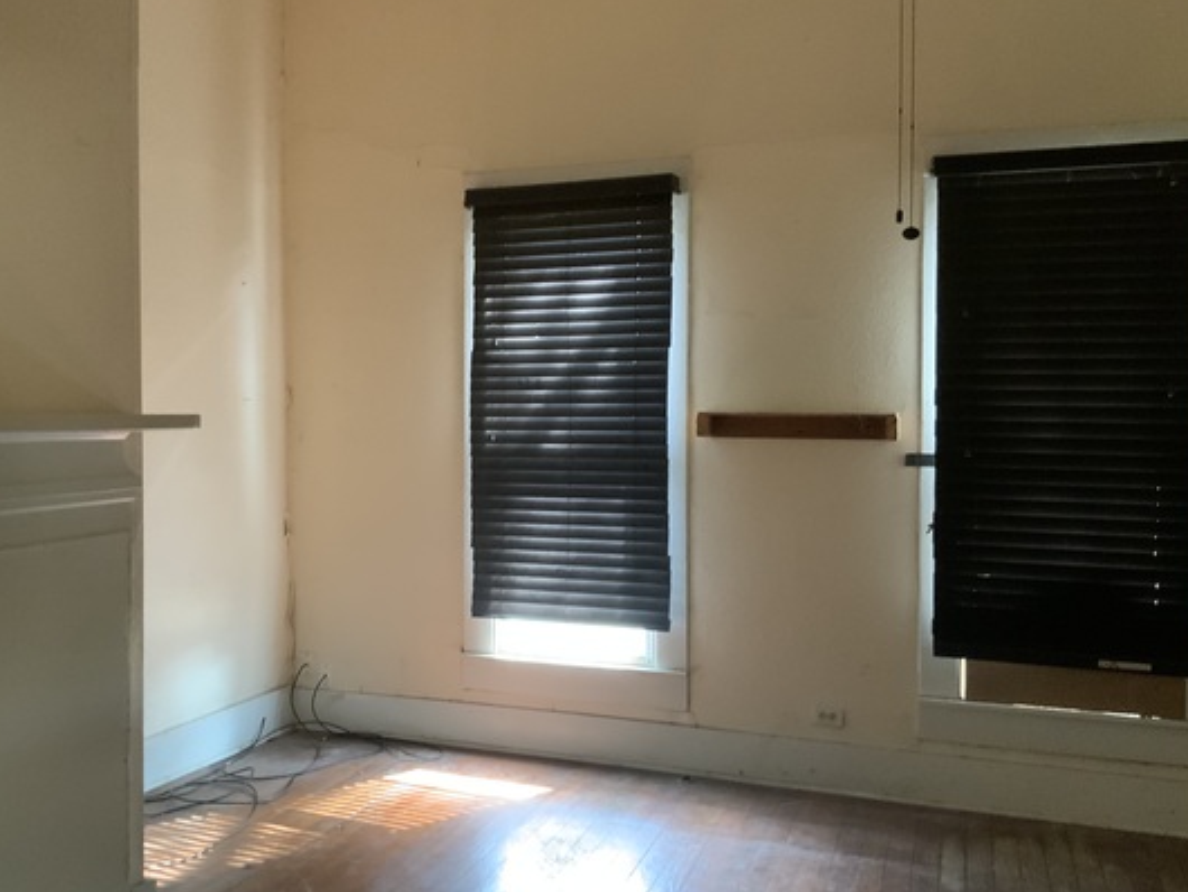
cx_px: 493
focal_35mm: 35
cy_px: 430
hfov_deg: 52.3
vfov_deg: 40.7
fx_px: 1202
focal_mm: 3
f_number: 1.8
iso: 320
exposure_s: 1/35
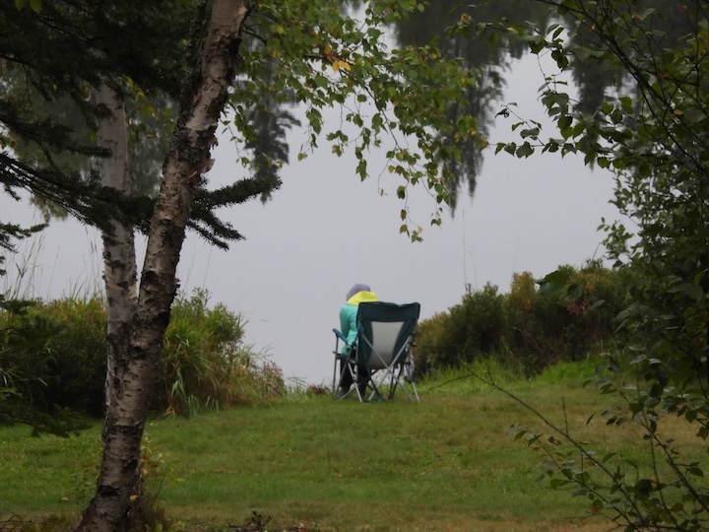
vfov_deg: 6.2
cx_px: 354
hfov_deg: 8.2
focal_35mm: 240
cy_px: 266
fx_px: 4916
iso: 400
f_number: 4.5
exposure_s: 1/80
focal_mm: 42.8
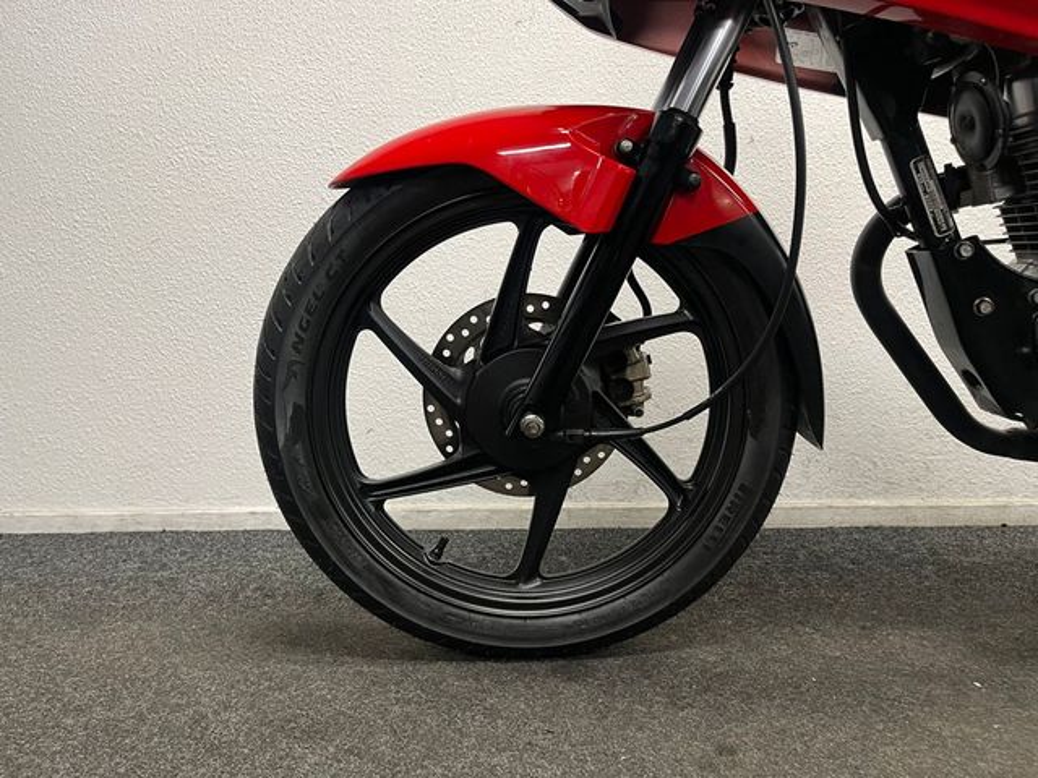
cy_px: 389
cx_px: 519
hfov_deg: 67.3
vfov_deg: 53.1
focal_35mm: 26
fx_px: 780
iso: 125
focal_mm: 5.1
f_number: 1.6
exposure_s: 1/50
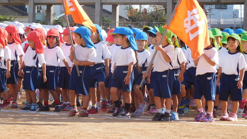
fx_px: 1008
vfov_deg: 7.9
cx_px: 124
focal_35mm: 154
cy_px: 54
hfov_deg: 14.0
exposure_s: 1/400
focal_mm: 25
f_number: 5.1
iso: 125
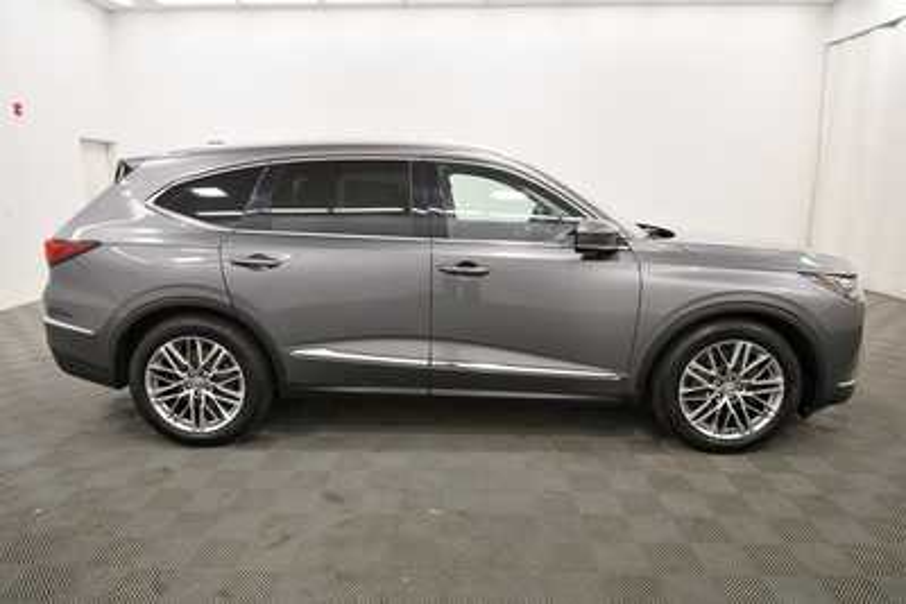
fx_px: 554
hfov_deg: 78.6
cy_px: 302
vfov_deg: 57.3
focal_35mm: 22
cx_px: 453
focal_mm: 15
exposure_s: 1/125
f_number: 5
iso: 800
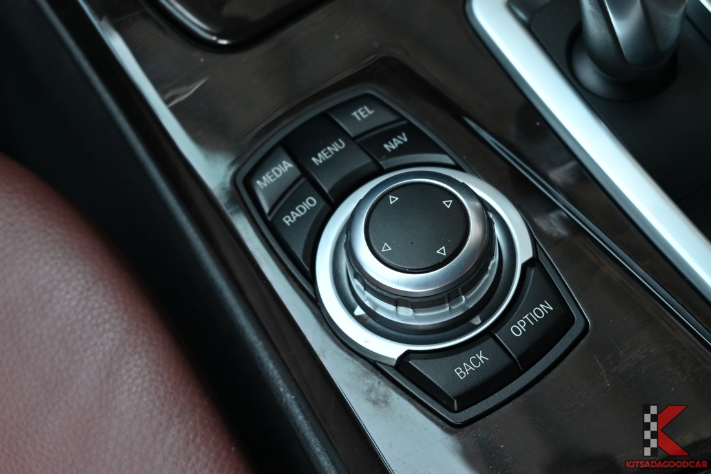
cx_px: 356
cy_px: 237
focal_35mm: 67
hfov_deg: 30.1
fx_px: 1323
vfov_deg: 20.3
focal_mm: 45
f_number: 6
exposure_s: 1/30
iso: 560
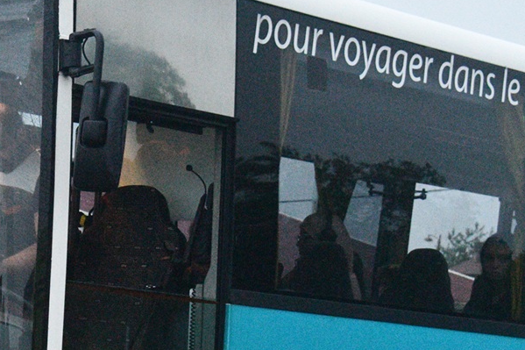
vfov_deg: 8.6
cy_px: 279
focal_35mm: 160
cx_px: 31
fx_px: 2333
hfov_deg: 12.7
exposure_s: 1/250
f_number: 8
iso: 16000
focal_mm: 55
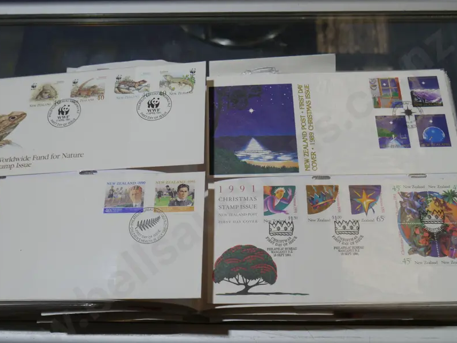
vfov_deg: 39.4
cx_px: 212
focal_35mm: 36
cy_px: 215
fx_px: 476
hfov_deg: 51.3
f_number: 4.5
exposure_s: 1/160
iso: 200
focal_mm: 14
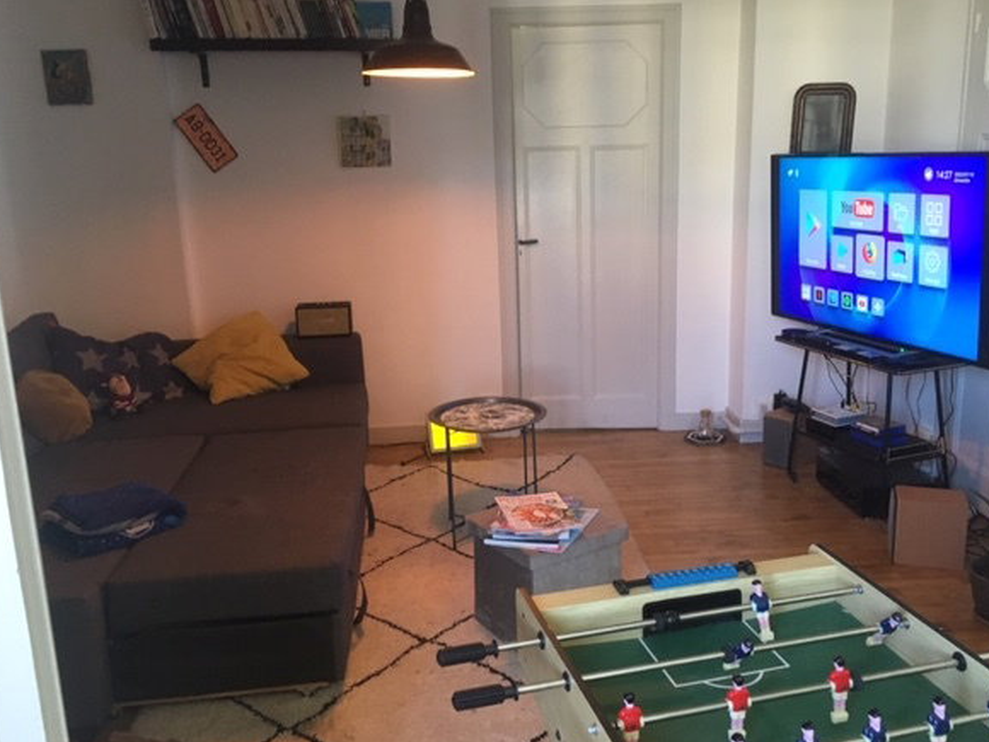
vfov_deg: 44.2
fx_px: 914
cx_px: 520
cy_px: 365
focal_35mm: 32
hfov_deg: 56.8
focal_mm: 4.15
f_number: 2.2
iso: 250
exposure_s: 1/33
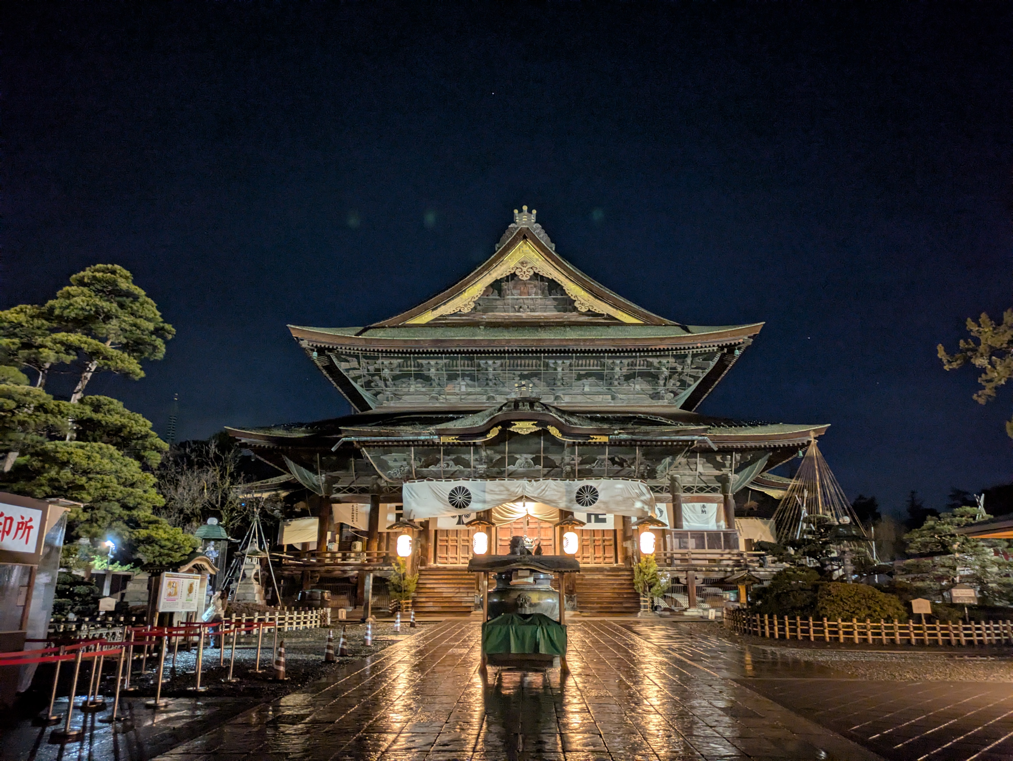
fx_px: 732
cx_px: 506
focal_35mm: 25
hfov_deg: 69.4
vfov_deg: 54.9
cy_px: 380
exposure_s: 1/10
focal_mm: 5.43
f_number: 1.89
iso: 680
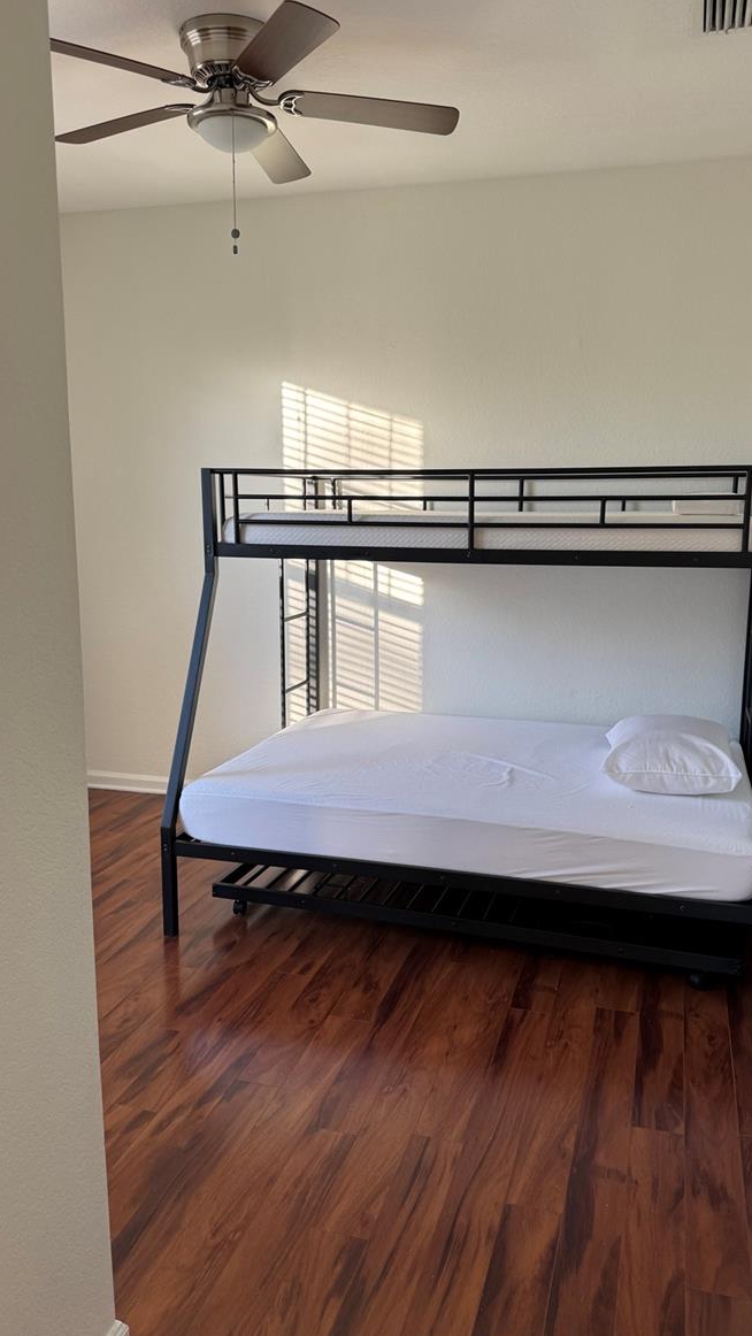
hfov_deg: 42.9
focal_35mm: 27
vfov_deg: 69.8
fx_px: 957
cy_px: 652
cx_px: 399
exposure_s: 1/121
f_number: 1.78
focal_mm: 6.76
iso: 80
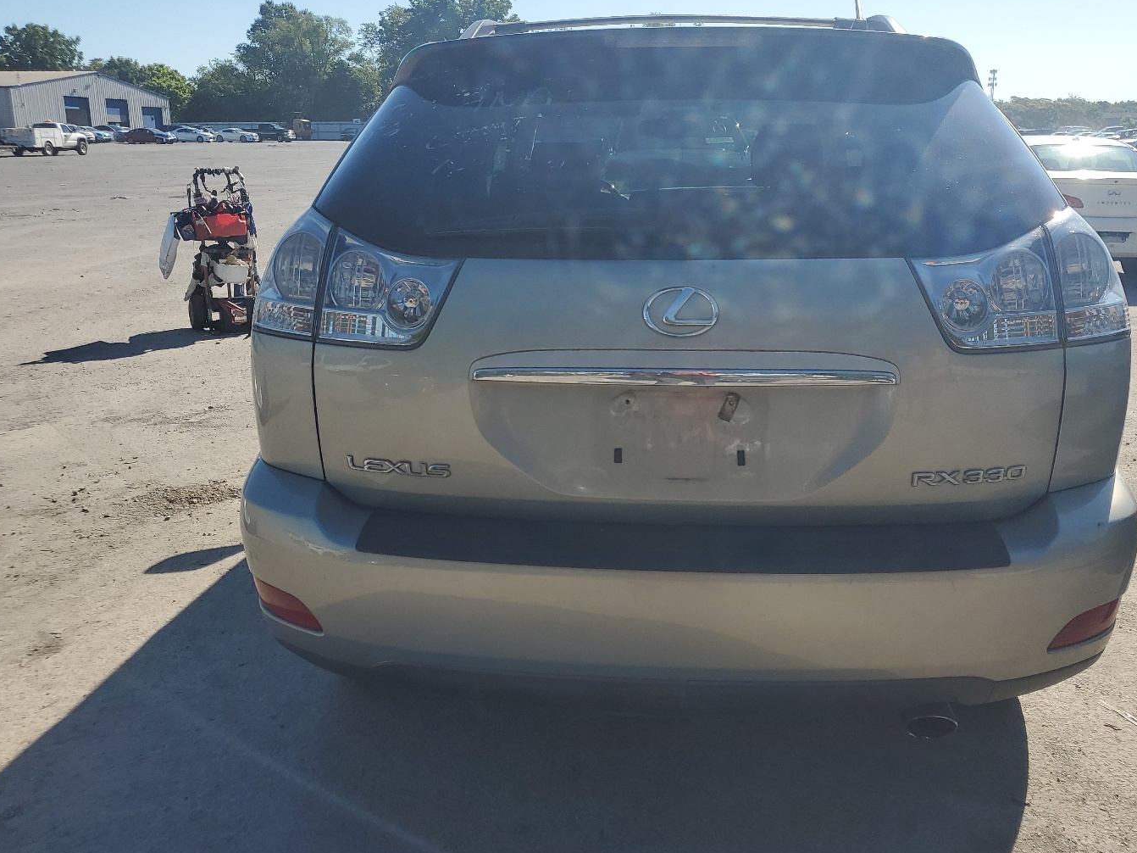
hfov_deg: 58.3
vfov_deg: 45.4
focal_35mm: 31
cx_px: 601
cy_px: 404
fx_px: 1018
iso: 50
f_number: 1.5
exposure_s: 1/3333
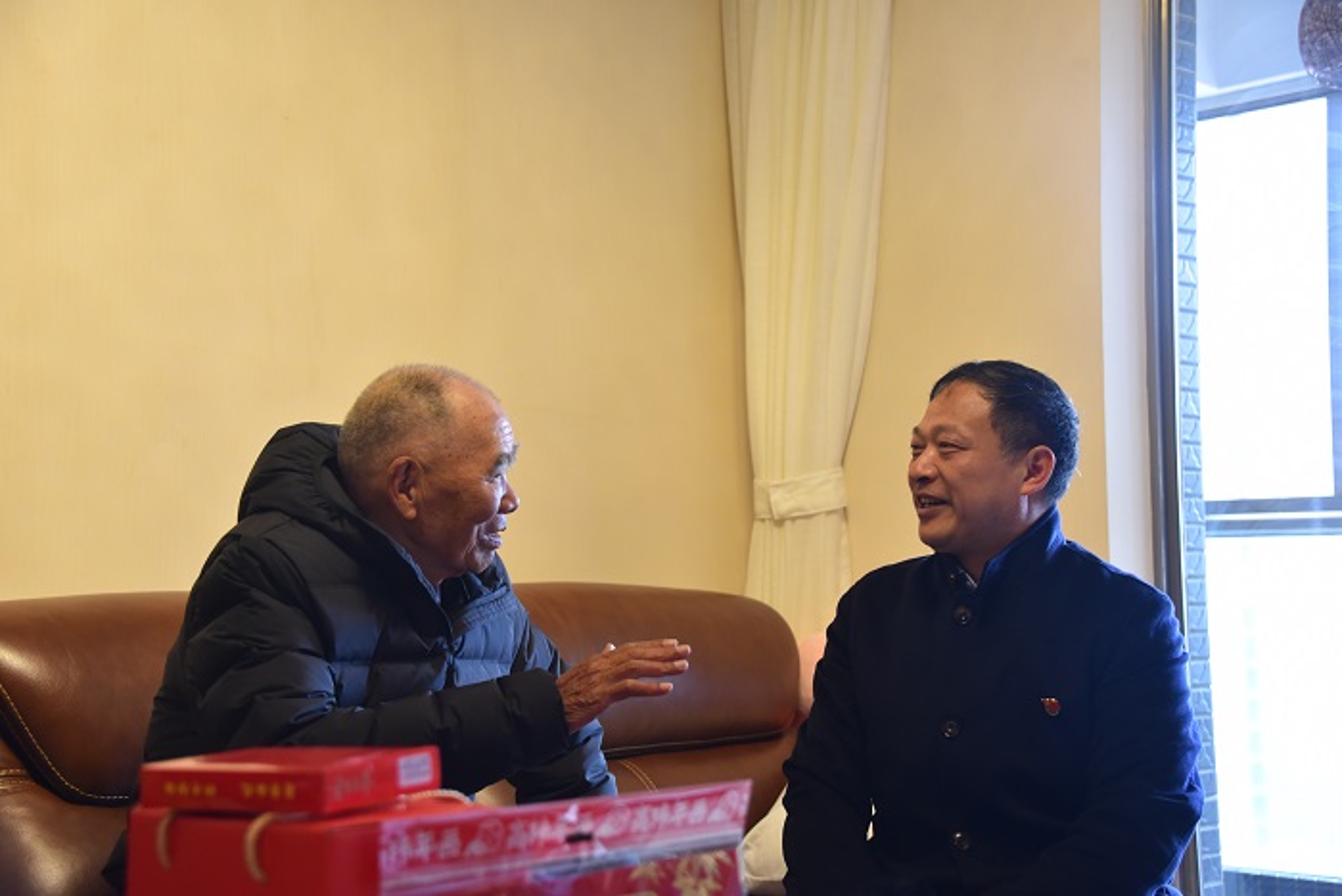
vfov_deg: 23.4
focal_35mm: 58
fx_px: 2162
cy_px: 448
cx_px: 671
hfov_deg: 34.5
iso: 2000
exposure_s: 1/60
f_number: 4.5
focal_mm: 58
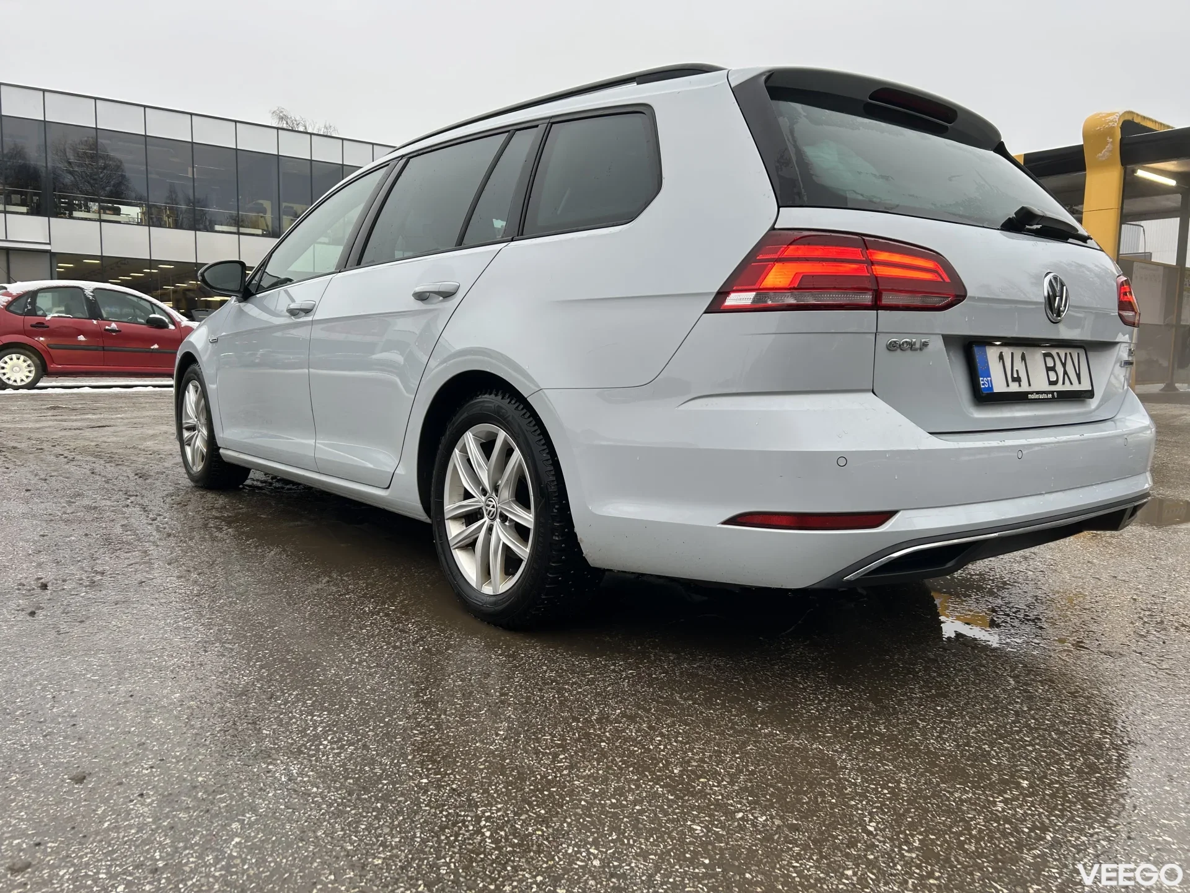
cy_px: 446
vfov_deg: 53.1
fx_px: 894
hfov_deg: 67.3
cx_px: 595
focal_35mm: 26
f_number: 1.5
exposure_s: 1/121
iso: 50
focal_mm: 5.7
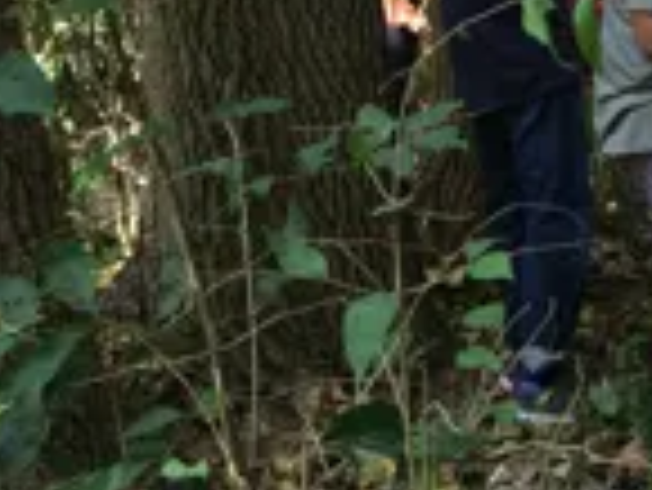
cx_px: 827
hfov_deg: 22.1
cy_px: -126
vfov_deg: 17.4
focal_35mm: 80
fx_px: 1508
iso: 25
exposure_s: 1/60
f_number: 2.2
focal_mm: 4.15
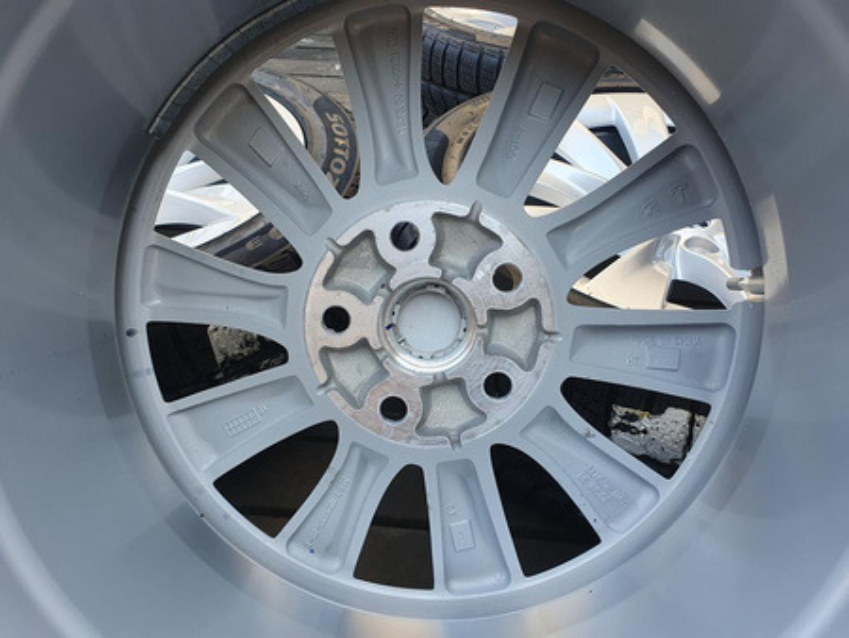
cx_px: 424
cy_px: 319
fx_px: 638
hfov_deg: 67.3
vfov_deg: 53.1
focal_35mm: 26
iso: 50
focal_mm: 4.32
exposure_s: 1/120
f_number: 2.4
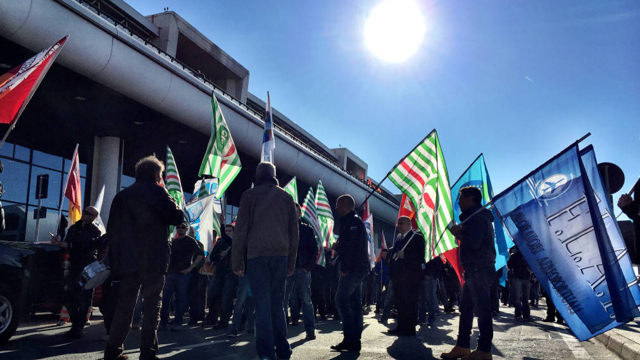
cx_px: 319
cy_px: 196
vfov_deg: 36.7
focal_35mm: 32
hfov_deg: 61.0
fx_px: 543
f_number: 2.2
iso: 32
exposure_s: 1/4405
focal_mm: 4.15
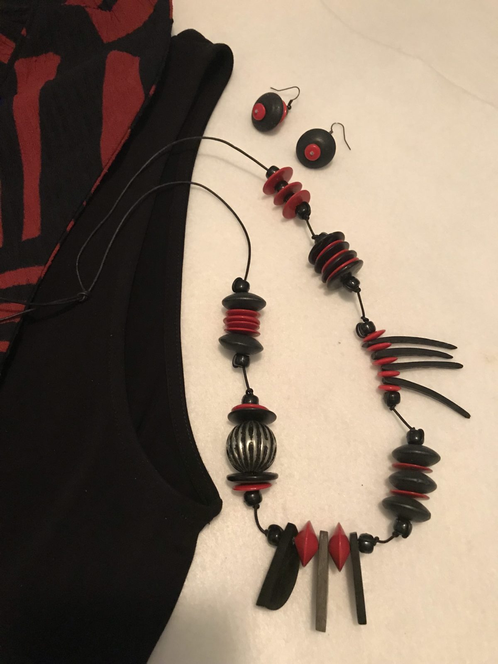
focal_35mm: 28
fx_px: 537
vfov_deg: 63.4
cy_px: 332
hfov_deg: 49.7
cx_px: 249
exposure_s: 1/5
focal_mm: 3.99
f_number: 1.8
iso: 80
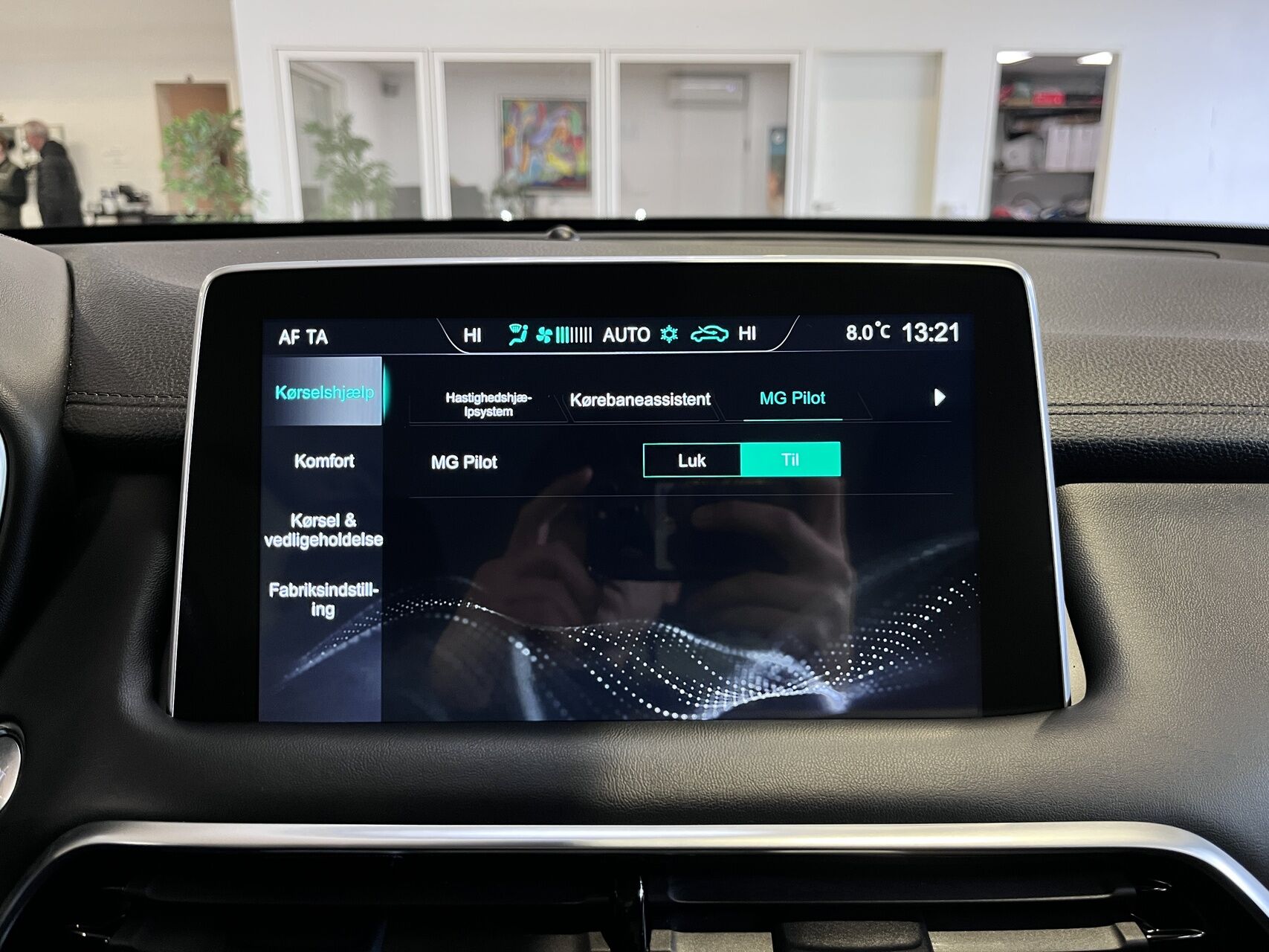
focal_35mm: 26
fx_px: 953
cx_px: 634
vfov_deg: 53.1
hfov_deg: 67.3
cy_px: 476
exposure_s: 1/50
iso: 200
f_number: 1.6
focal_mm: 5.1
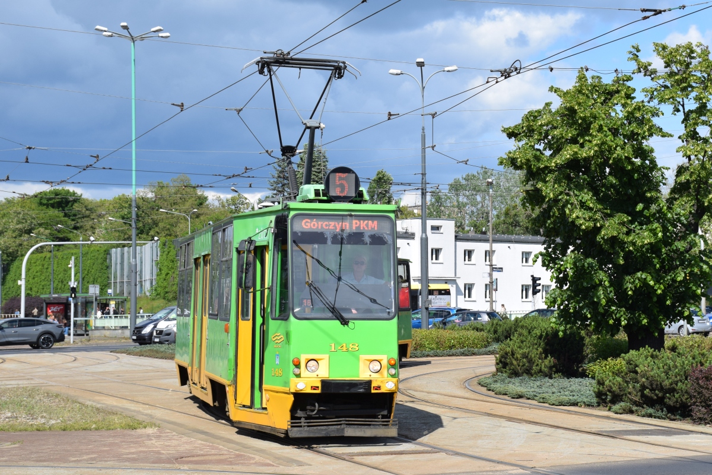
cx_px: 356
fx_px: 1335
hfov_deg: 29.9
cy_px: 238
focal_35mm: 68
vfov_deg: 20.2
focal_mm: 45
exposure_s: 1/400
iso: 200
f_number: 10
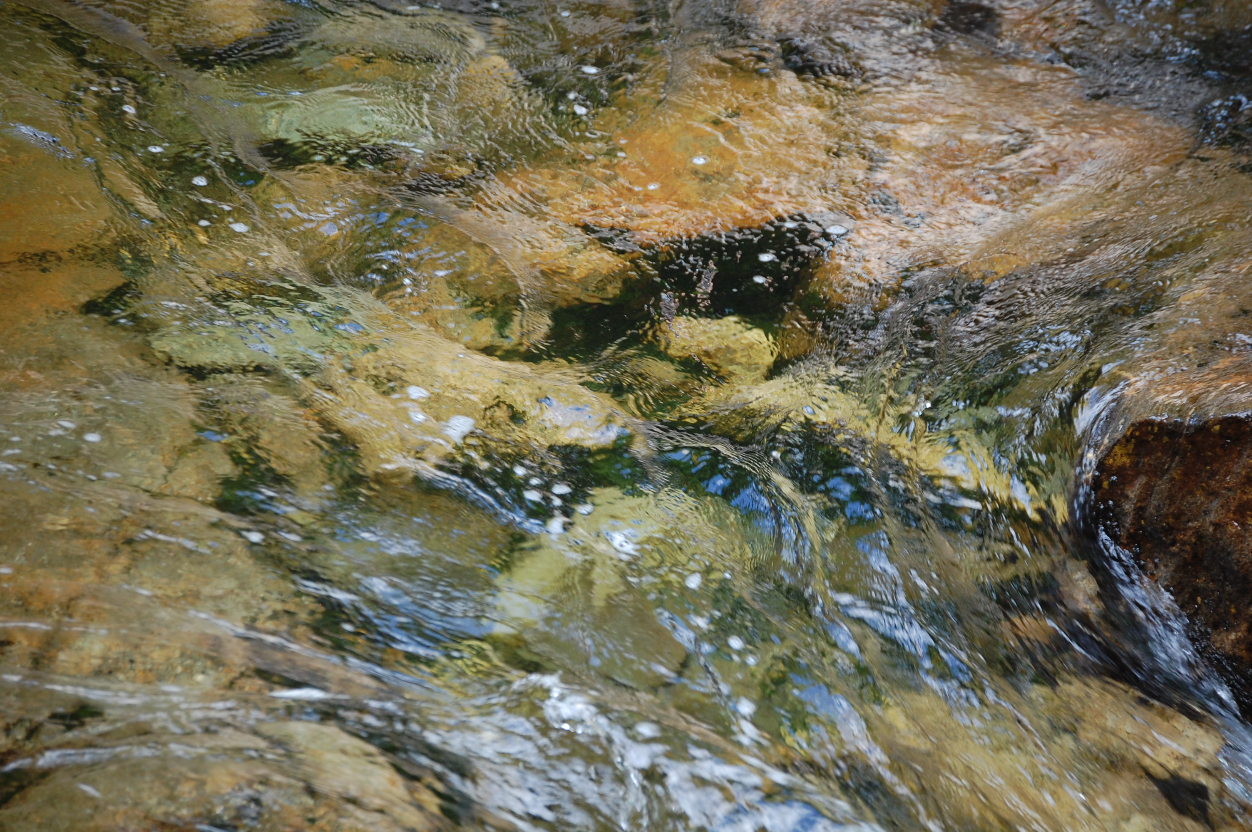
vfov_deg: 8.2
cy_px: 416
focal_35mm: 168
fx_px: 5837
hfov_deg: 12.2
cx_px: 626
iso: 400
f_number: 5
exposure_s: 1/160
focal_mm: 112
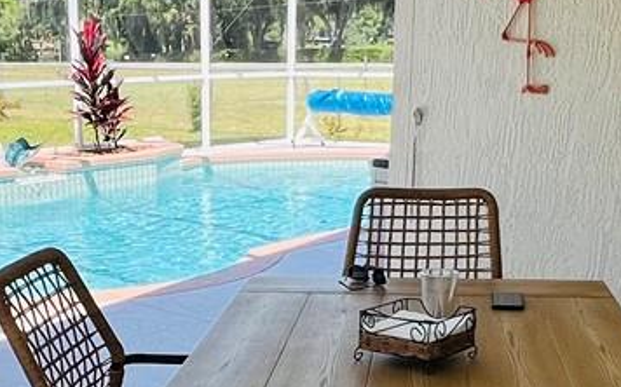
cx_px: 222
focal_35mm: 62
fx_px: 1049
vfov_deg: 20.1
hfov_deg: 32.8
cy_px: 408
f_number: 1.8
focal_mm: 1.57
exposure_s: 1/473
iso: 32
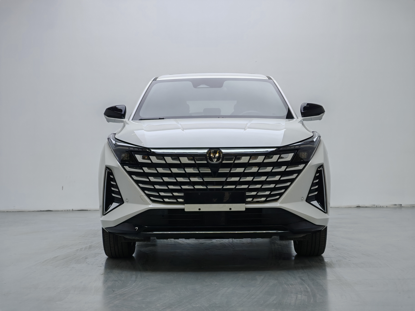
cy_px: 156
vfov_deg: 21.6
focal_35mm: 68
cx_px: 208
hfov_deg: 28.6
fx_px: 815
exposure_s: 1/100
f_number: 2.4
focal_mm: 8.67
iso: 125
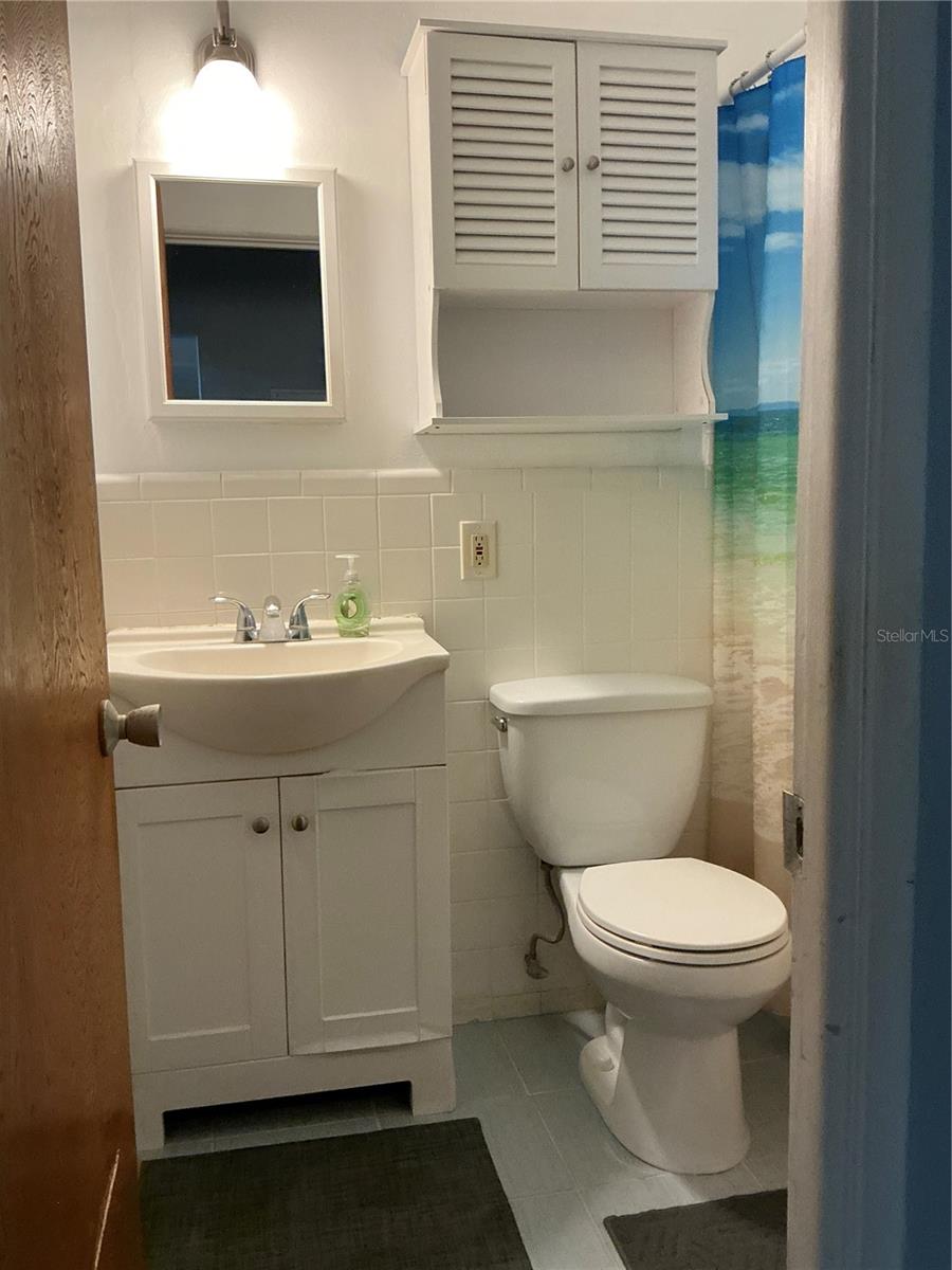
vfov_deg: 63.4
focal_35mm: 28
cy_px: 635
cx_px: 476
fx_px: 1027
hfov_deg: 49.7
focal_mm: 3
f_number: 1.8
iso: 200
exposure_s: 1/60
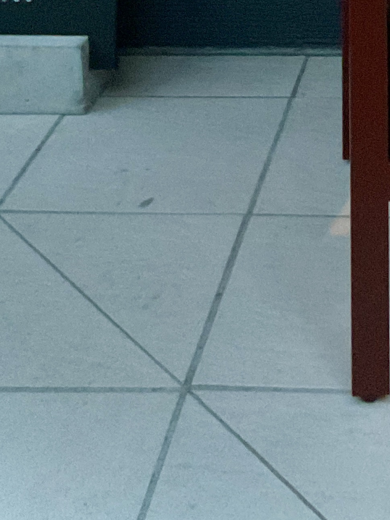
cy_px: -192
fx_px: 1367
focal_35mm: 91
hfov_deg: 15.7
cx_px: 449
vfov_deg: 19.5
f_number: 1.8
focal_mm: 3
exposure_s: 1/30
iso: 500
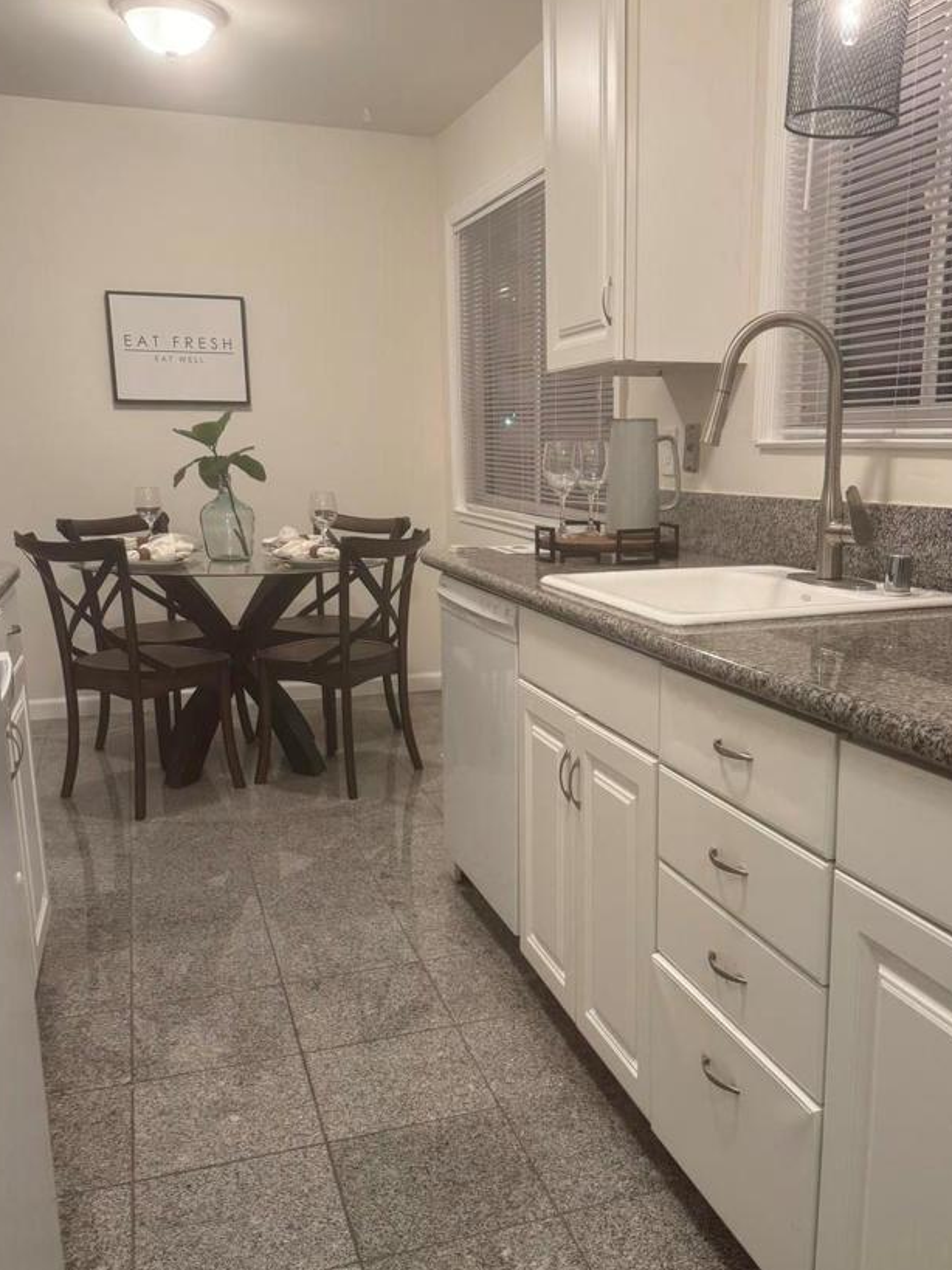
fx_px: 1100
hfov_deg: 46.5
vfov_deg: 59.8
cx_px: 575
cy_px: 710
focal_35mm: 30
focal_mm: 6.86
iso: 160
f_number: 1.78
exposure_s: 1/120
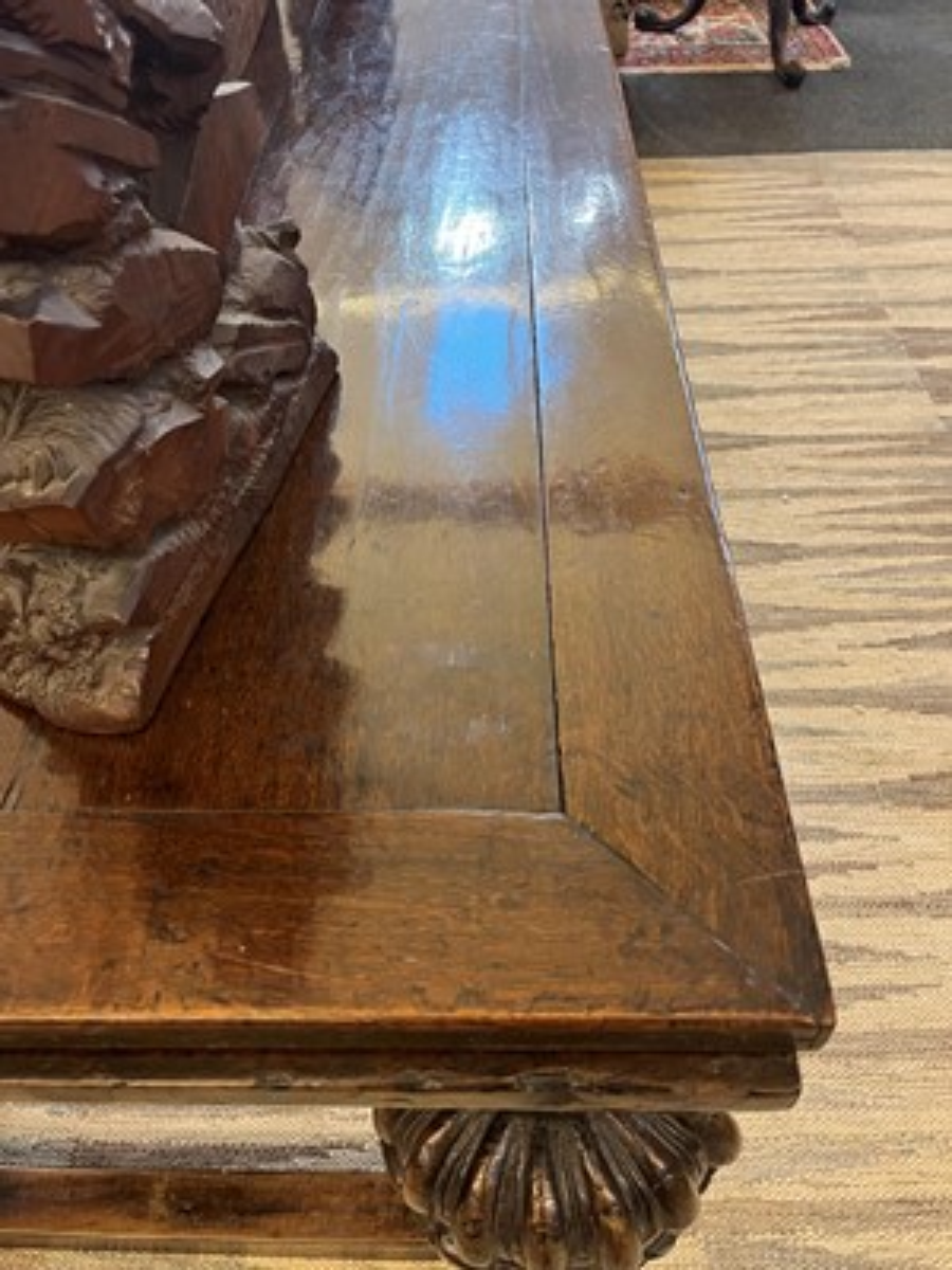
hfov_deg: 53.1
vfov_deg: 67.3
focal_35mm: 26
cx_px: 476
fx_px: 953
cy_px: 635
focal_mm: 5.1
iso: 250
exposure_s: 1/50
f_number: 1.6
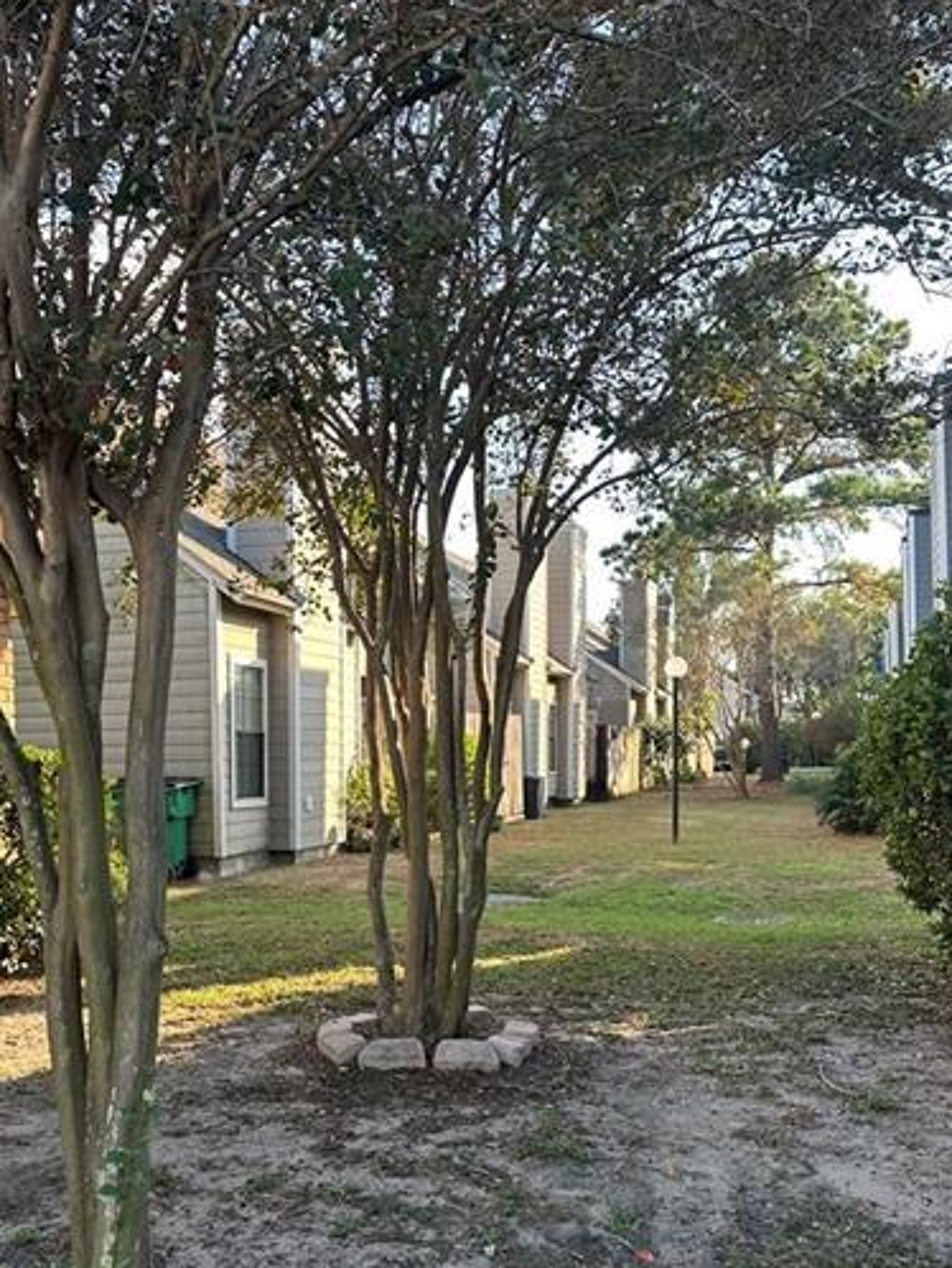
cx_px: 367
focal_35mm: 37
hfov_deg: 38.5
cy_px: 782
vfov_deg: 49.7
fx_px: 1356
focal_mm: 6.86
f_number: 1.78
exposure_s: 1/494
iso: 80
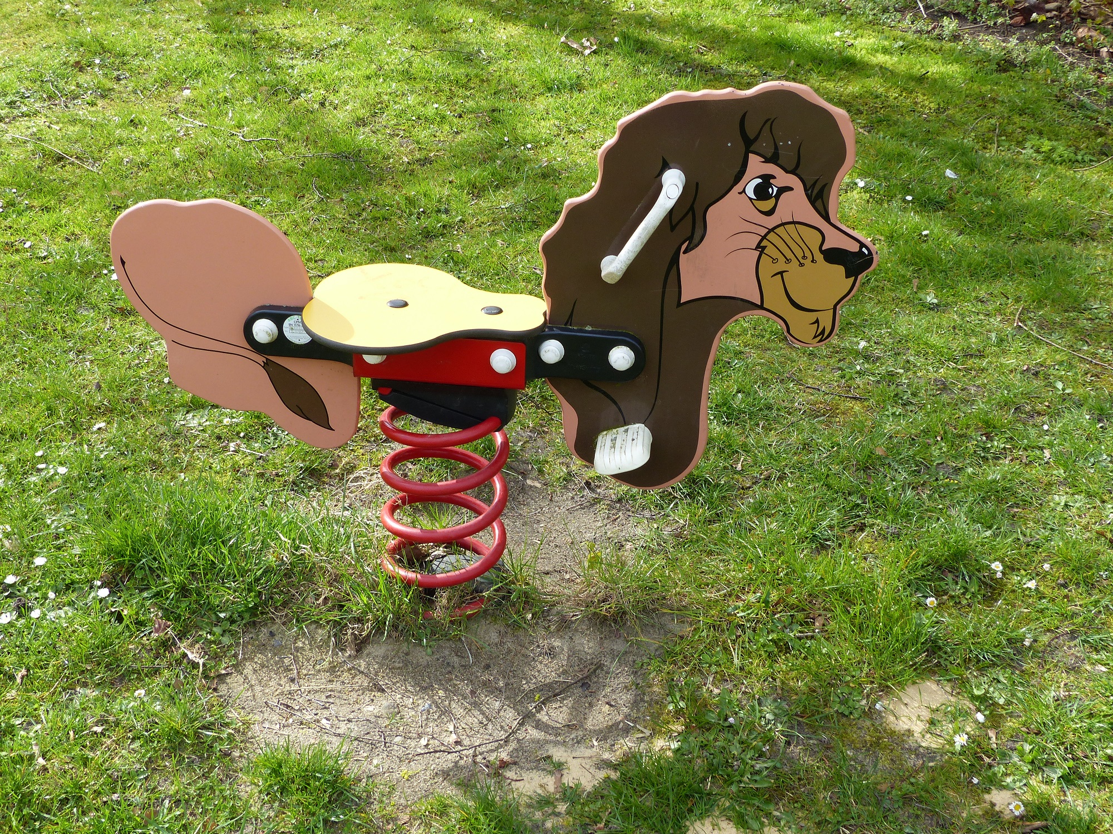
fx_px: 1511
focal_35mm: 47
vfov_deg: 30.9
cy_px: 417
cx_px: 556
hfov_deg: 40.4
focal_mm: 8.4
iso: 100
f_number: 4
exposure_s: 1/250
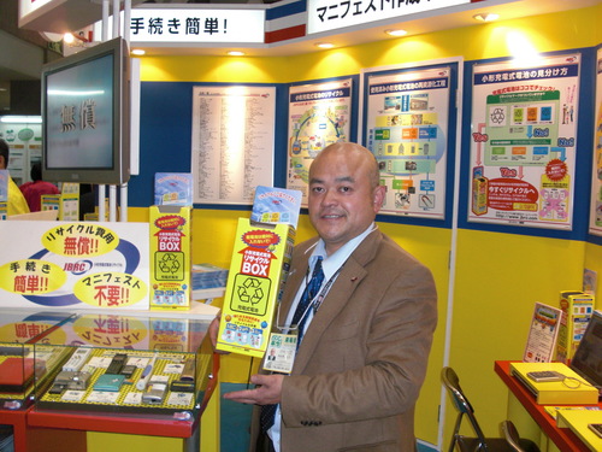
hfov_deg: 51.4
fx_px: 626
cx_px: 301
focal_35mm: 36
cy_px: 226
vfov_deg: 39.7
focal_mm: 6.3
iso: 200
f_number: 2.8
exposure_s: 1/100
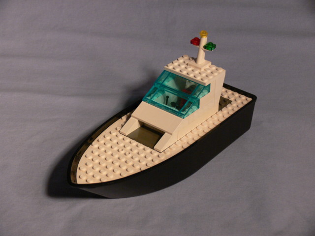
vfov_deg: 20.2
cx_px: 158
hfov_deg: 26.7
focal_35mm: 73
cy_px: 118
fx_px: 664
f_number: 4
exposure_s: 1/125
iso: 200
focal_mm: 15.5
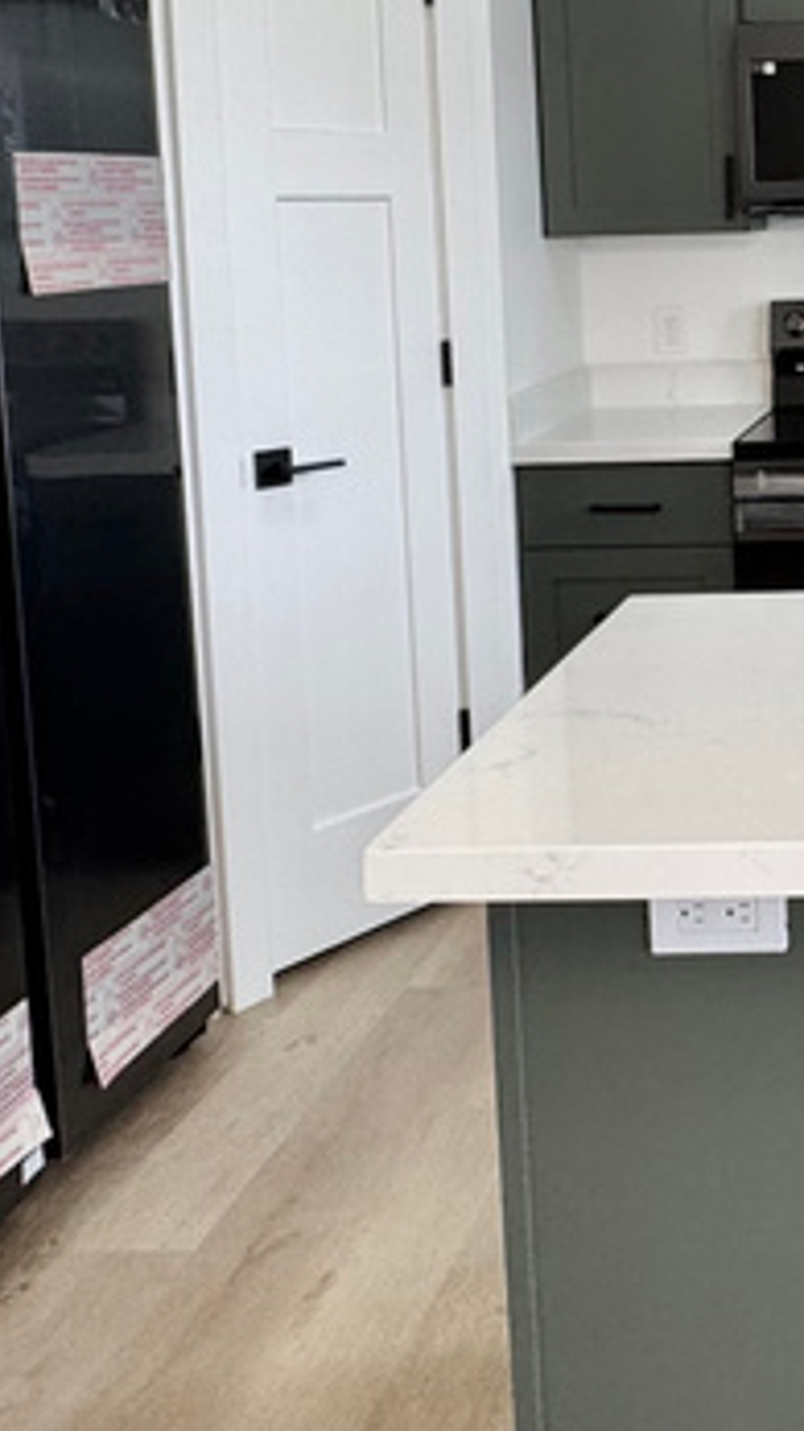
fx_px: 1707
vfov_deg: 44.0
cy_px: 363
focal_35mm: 45
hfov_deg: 23.8
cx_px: 1002
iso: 125
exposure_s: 1/120
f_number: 2.2
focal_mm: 2.22
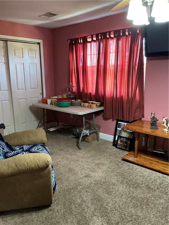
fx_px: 182
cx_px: 84
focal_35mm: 28
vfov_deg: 63.4
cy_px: 112
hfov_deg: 49.7
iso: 250
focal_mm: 3
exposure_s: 1/40
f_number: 1.8
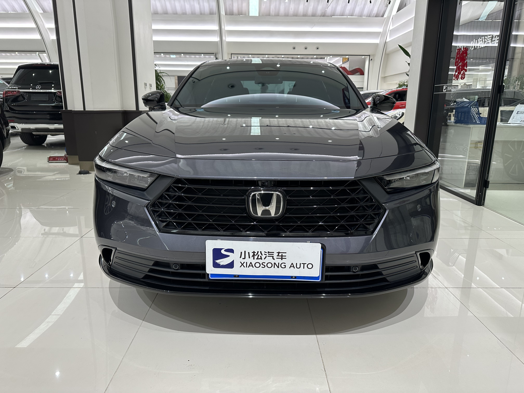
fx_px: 363
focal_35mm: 24
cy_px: 196
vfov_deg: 56.8
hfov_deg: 71.6
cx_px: 262
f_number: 1.78
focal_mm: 6.86
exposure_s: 1/100
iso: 160
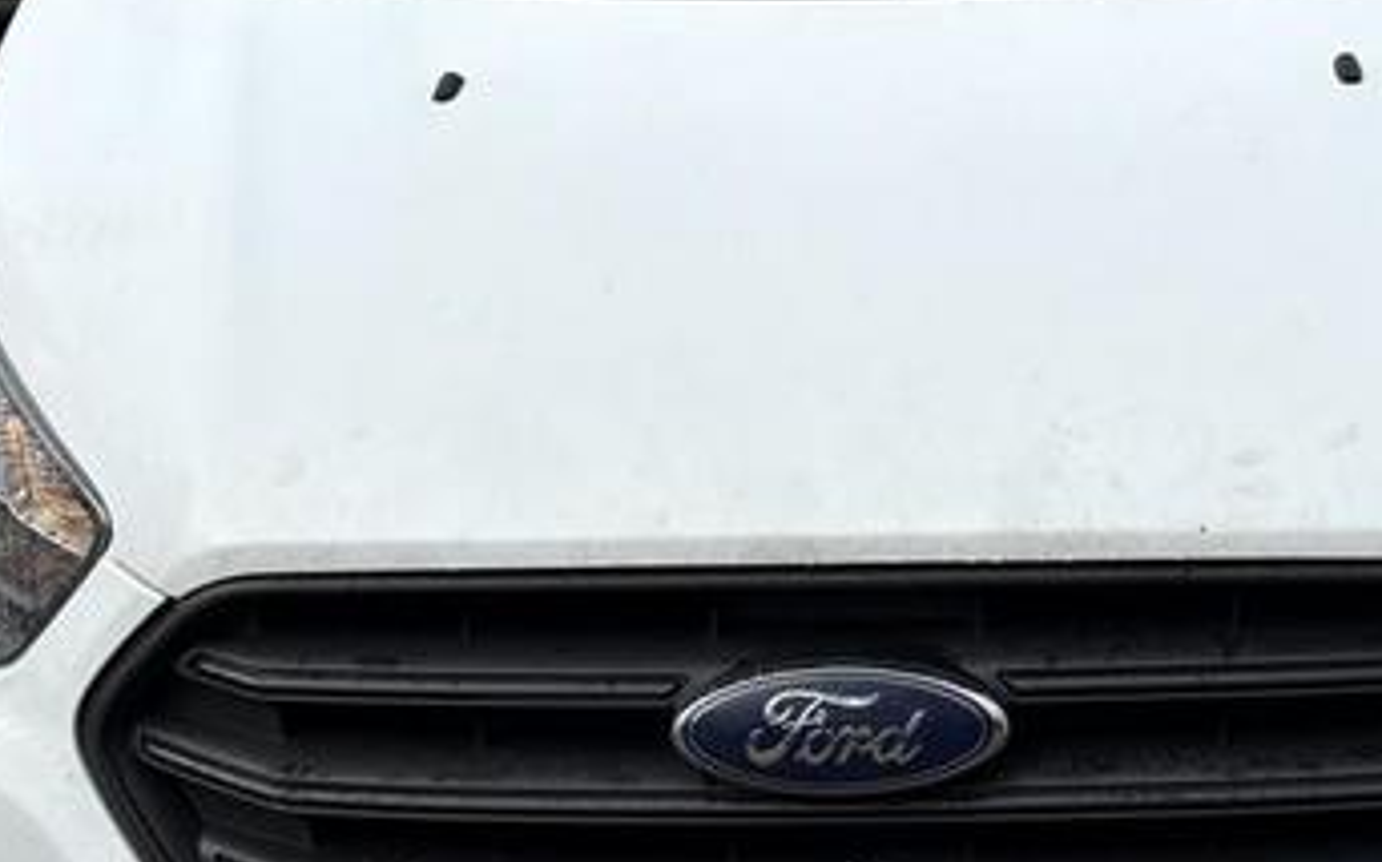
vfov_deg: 18.0
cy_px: 230
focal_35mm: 72
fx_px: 2710
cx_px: 1072
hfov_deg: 28.1
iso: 50
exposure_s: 1/2747
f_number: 1.6
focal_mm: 5.96
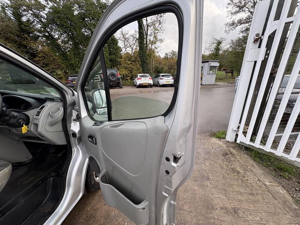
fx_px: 121
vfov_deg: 85.7
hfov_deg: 102.1
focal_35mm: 14
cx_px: 150
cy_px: 112
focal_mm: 2.22
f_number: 2.2
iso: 50
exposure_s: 1/214
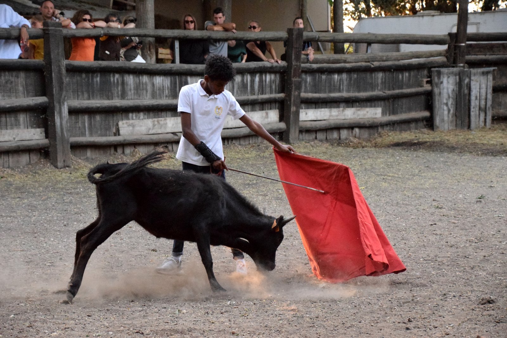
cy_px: 169
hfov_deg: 19.5
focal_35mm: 105
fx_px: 1479
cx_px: 254
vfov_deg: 13.0
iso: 9000
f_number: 5
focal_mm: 70
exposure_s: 1/1600
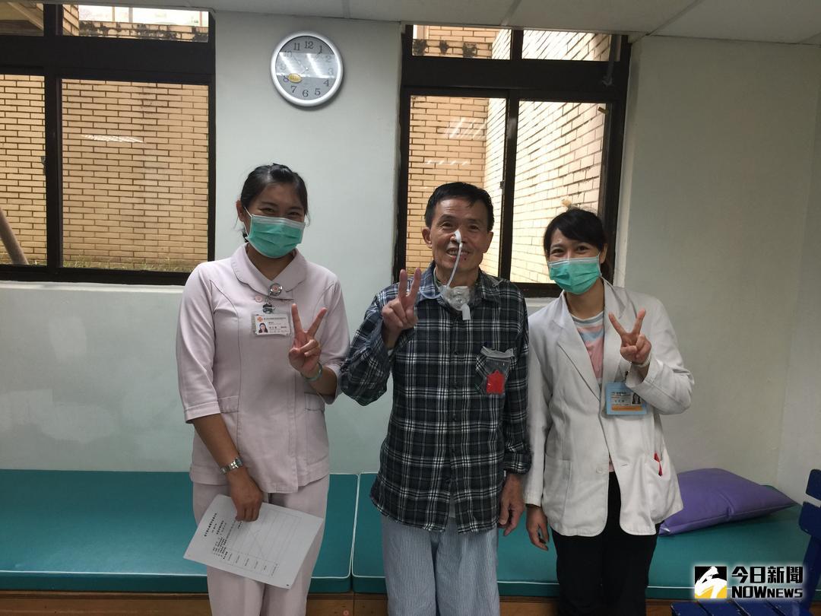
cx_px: 410
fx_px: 688
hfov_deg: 61.7
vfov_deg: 48.2
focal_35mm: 29
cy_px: 308
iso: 40
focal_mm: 4.15
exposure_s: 1/30
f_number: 2.2
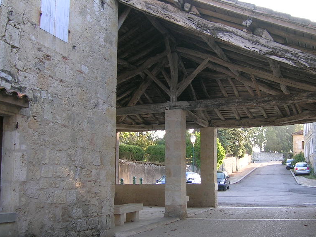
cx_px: 194
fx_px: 429
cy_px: 125
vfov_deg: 30.9
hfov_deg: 40.2
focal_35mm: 47
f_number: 2.8
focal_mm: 5.4
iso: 50
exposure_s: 1/71.3
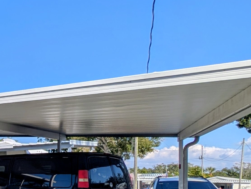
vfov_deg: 31.4
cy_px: 171
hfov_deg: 30.7
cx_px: -95
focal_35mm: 44
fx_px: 319
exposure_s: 1/2625
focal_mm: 2.23
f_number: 1.95
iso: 41
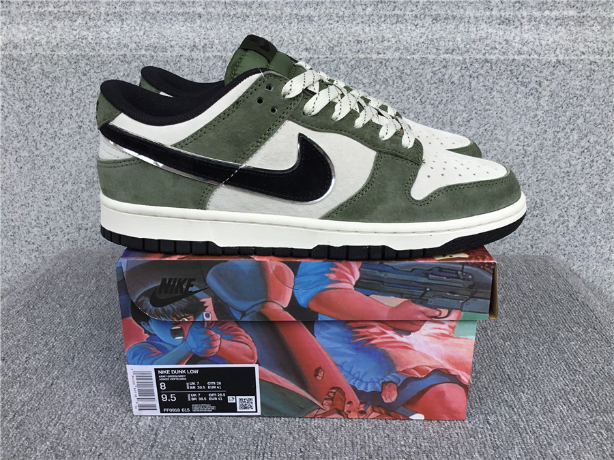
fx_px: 550
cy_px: 230
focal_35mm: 31
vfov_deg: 45.4
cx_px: 307
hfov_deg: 58.4
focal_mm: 3.3
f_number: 2.4
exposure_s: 1/452
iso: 25
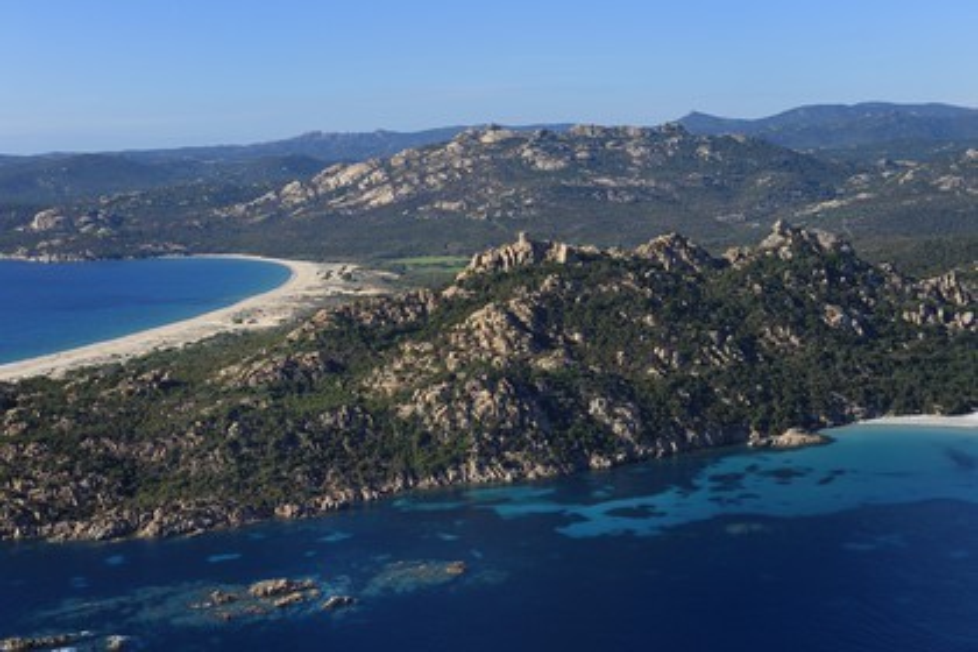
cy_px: 326
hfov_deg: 33.4
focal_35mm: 60
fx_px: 1630
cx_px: 489
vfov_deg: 22.6
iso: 400
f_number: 10
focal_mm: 60
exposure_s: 1/800
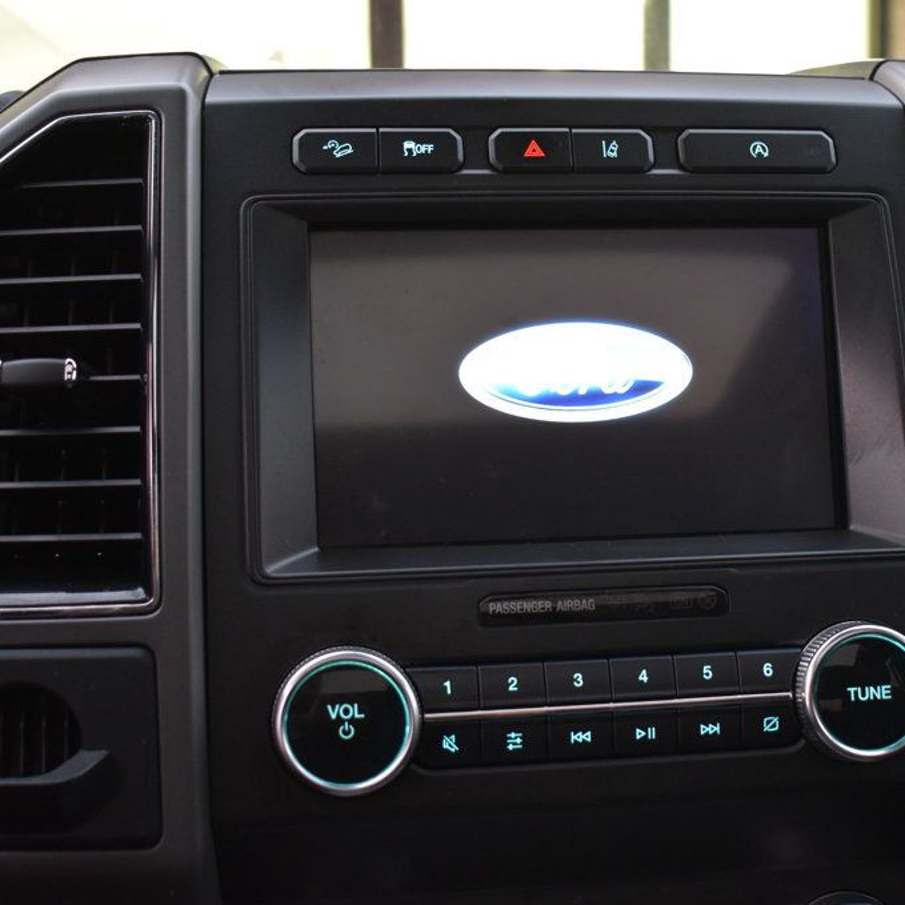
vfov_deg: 34.0
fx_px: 1479
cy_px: 453
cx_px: 596
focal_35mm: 50
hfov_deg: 33.8
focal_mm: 26
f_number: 4
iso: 1600
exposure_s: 1/13
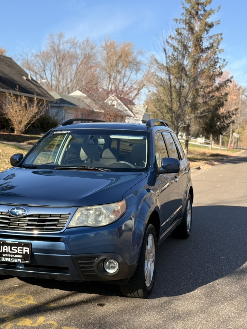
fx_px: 457
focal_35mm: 48
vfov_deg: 39.7
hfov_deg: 30.3
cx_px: 124
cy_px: 164
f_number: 1.78
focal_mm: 6.76
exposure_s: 1/2762
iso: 80
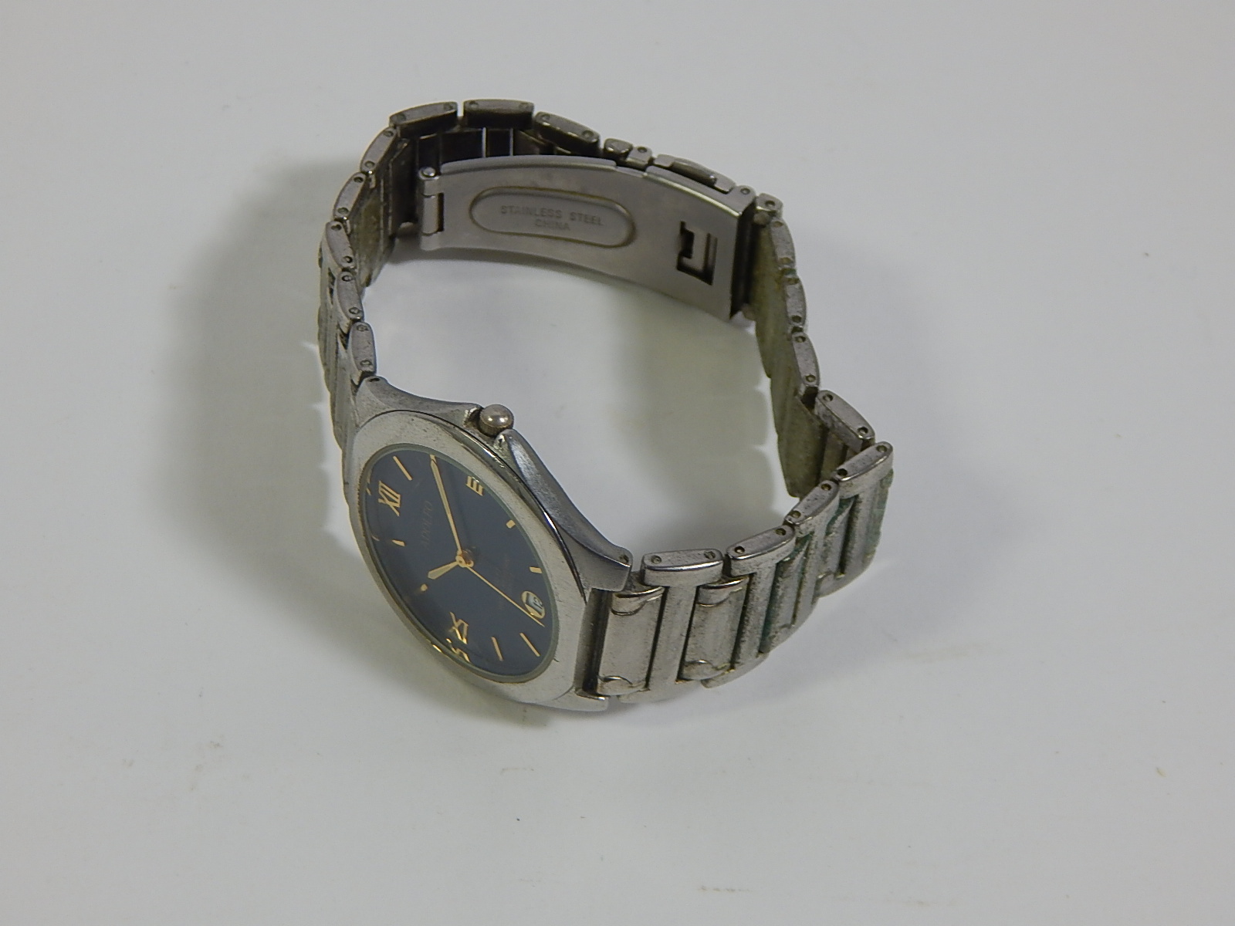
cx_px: 618
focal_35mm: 75
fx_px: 2676
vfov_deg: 19.6
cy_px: 463
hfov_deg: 26.0
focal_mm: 13.5
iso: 125
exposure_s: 1/30
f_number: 4.2
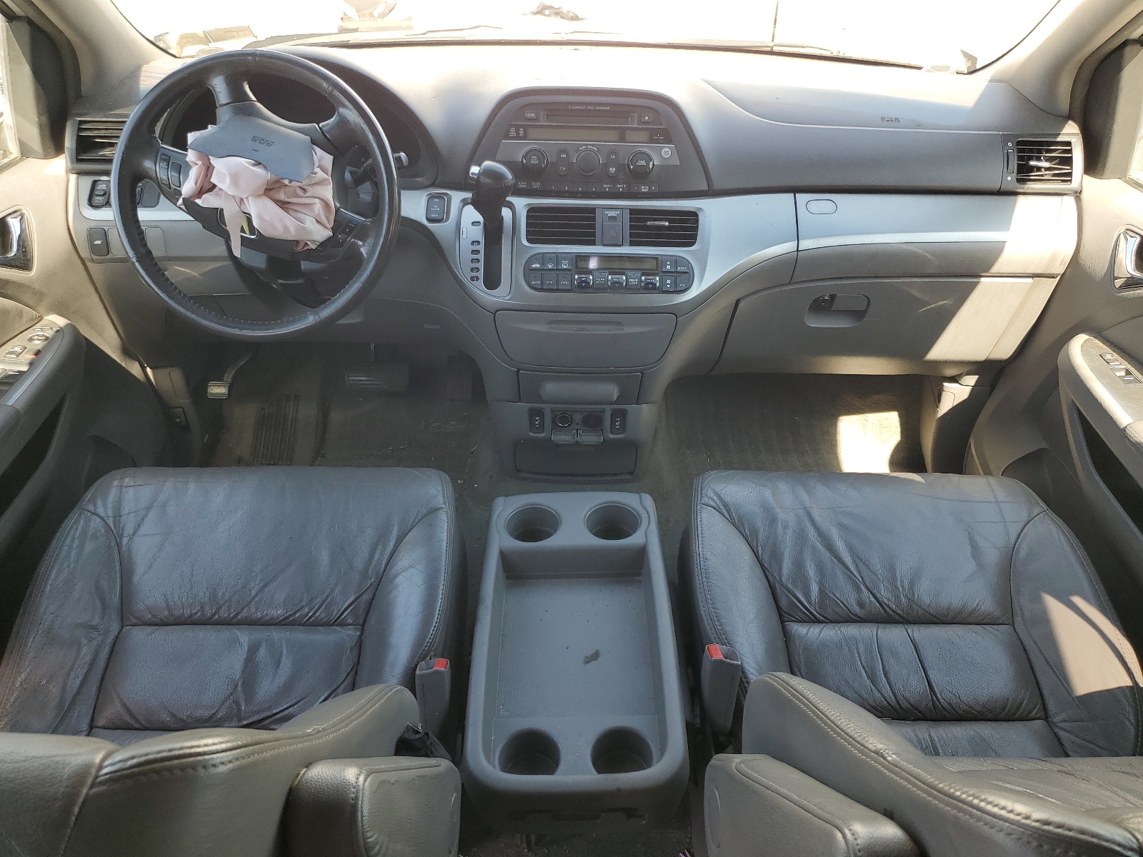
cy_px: 428
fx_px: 859
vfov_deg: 53.1
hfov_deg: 67.3
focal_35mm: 26
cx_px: 572
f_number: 1.5
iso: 50
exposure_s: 1/192
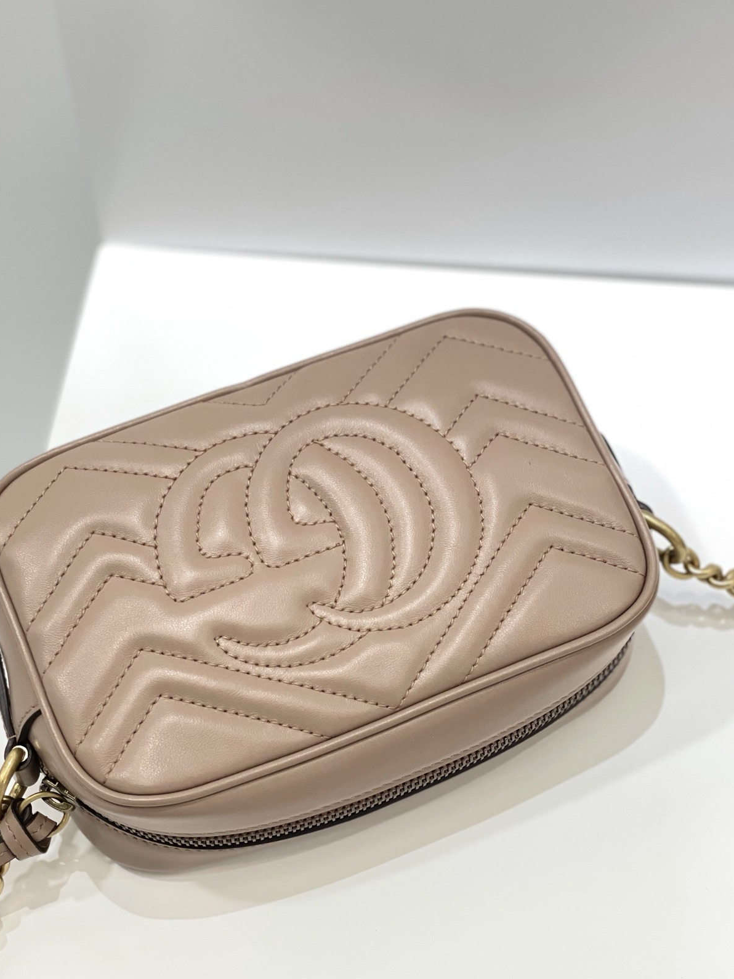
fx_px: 1894
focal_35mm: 67
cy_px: 546
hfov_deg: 21.9
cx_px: 331
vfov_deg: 28.9
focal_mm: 6
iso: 100
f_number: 2
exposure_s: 1/100
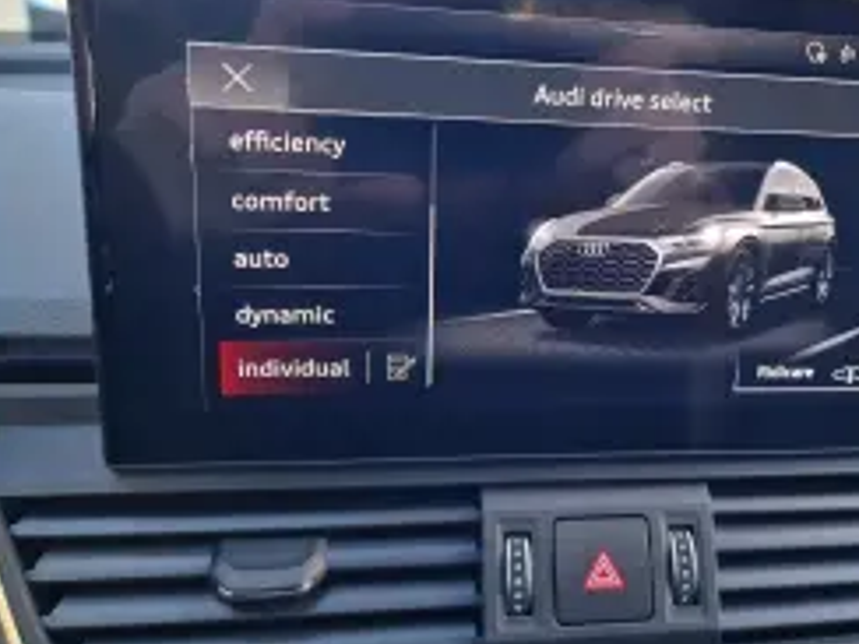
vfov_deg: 41.8
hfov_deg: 53.1
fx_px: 844
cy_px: 296
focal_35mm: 34
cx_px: 556
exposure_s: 1/100
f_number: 1.8
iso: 80
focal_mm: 6.4
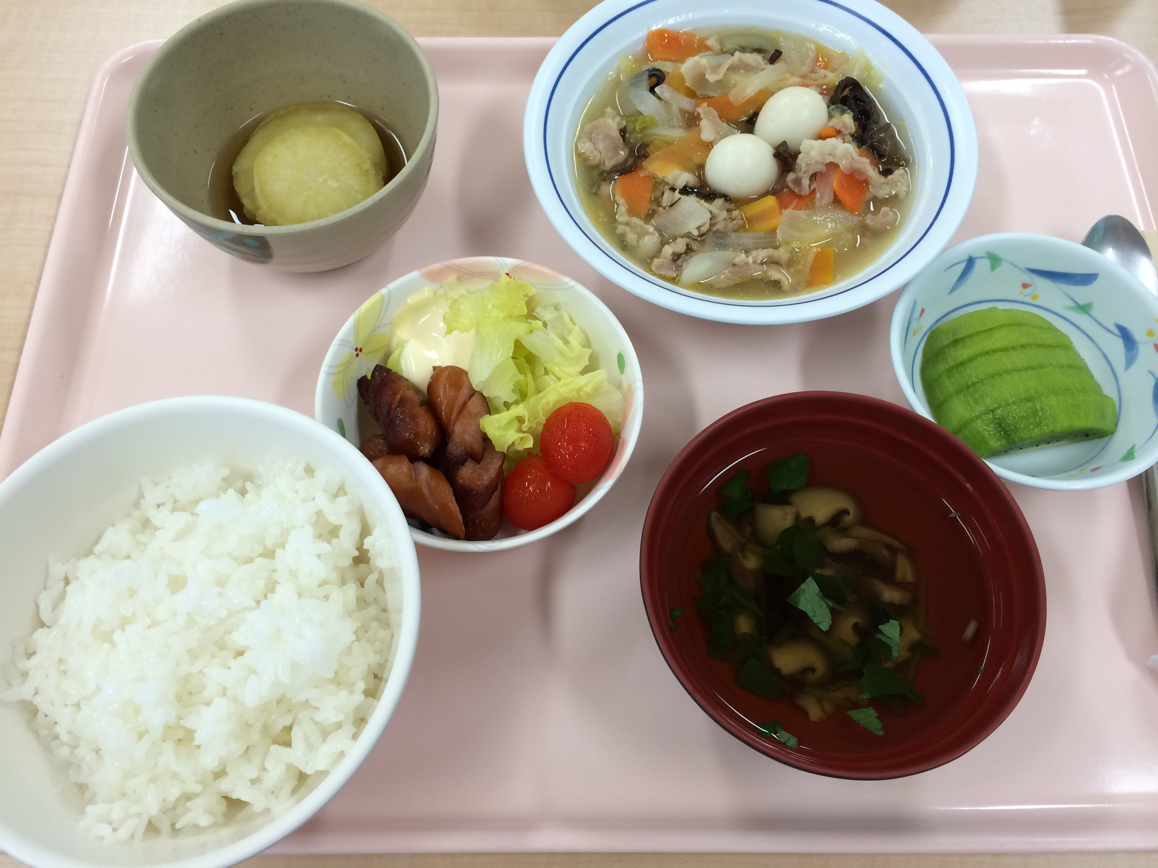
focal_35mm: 30
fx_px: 1004
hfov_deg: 60.0
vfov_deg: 46.8
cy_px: 434
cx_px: 579
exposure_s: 1/40
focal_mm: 4.12
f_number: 2.2
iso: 50
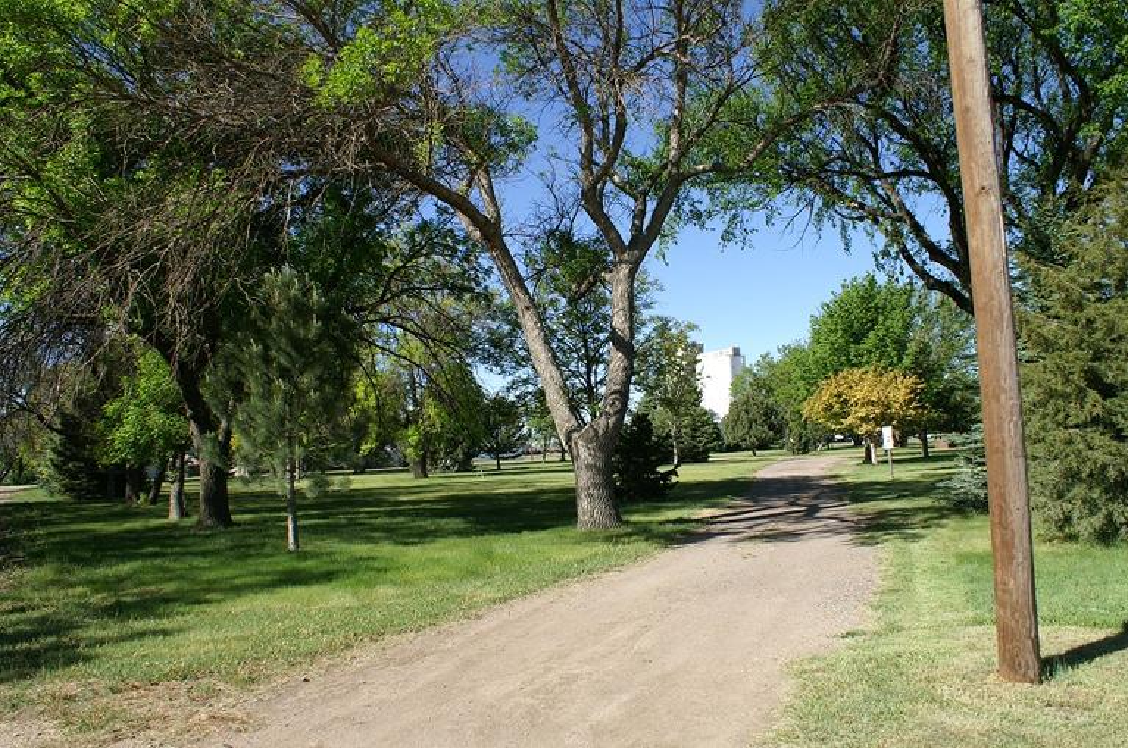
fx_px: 939
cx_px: 564
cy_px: 374
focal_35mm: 30
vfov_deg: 43.5
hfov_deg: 62.0
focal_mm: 20
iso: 200
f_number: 9
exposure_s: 1/400
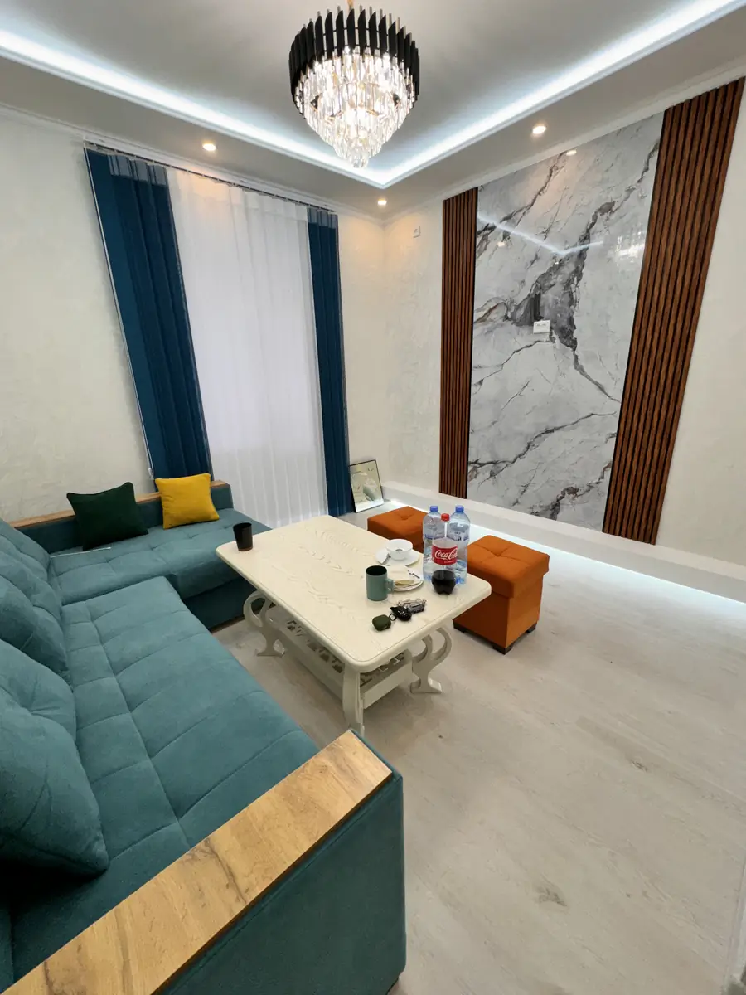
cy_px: 498
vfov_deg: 102.1
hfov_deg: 85.7
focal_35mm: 14
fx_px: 402
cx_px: 373
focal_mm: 2.22
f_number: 2.2
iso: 80
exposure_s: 1/100
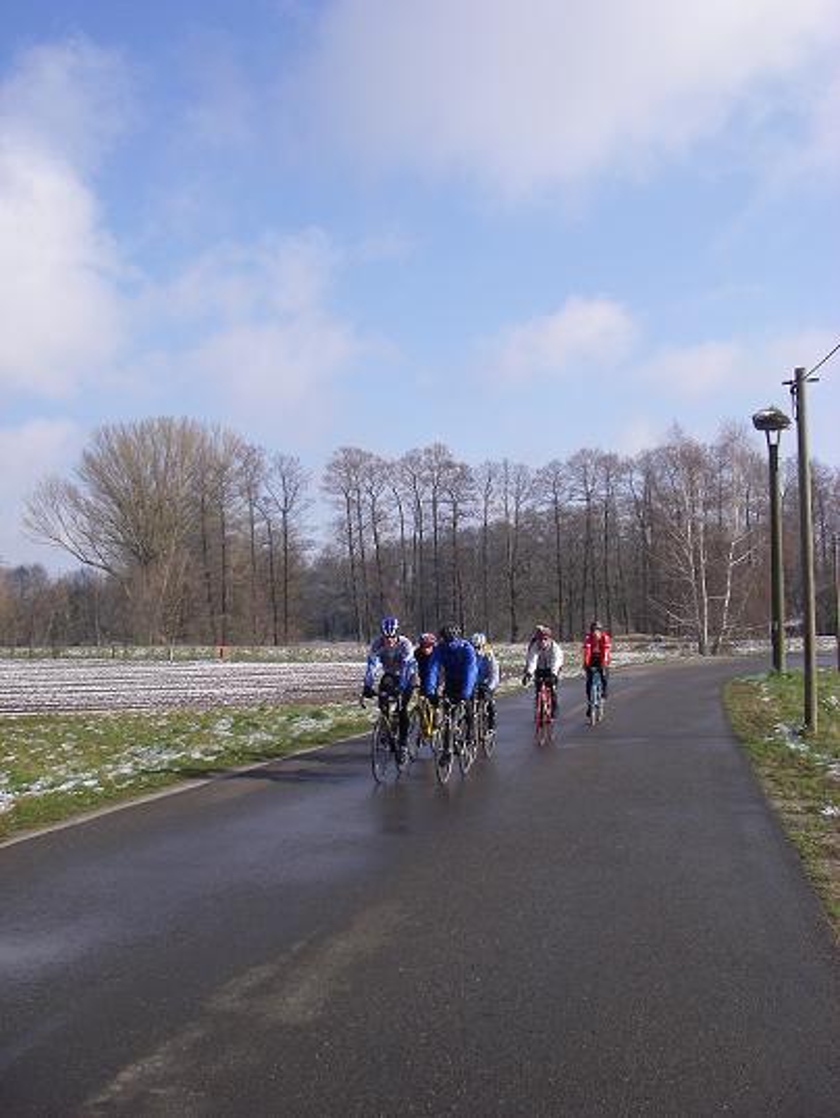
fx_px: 1229
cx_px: 420
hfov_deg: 37.7
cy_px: 559
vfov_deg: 49.0
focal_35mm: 38
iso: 64
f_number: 6.6
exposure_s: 1/200
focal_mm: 6.3
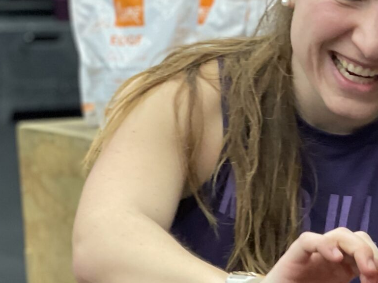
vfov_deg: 8.5
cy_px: 311
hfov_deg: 11.2
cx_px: 458
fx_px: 1889
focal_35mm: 173
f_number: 2
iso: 160
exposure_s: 1/60
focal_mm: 6
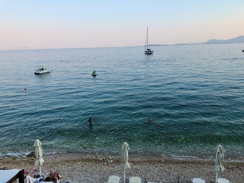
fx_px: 197
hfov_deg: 63.4
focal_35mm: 28
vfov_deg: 49.7
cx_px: 122
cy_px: 92
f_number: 1.8
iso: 20
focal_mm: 3.99
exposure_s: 1/750
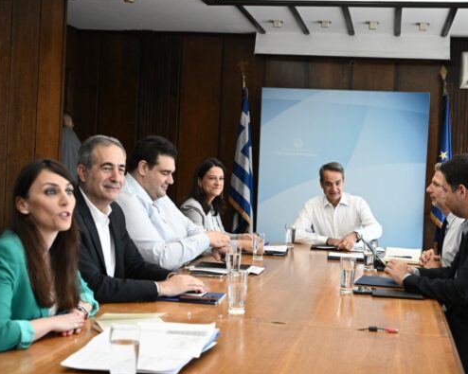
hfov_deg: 33.0
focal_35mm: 57
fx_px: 789
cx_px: 260
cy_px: 186
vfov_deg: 26.7
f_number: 4.5
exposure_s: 1/320
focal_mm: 50
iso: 6400
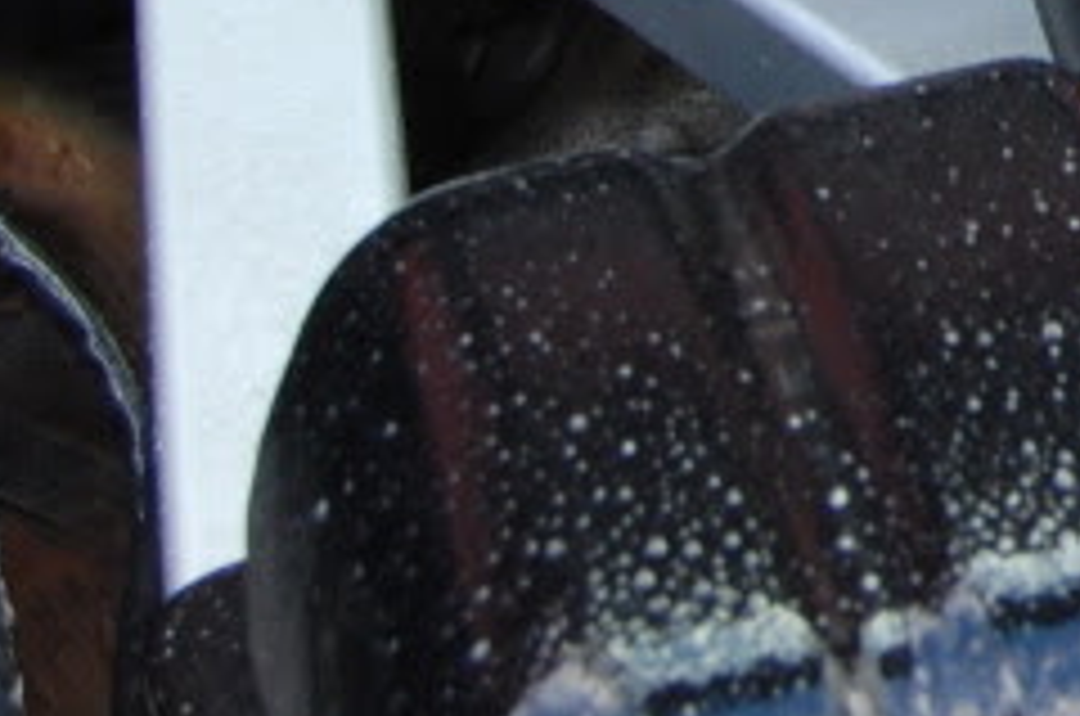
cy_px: -730
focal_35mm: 205
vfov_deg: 6.5
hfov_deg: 9.4
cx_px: 2144
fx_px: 6138
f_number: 8
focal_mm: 32
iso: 400
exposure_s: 1/60
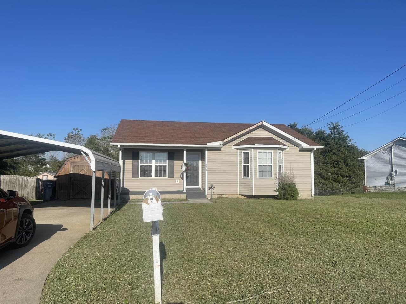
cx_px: 203
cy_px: 152
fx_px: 305
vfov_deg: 53.1
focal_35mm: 26
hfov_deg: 67.3
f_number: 1.6
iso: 32
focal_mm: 5.1
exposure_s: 1/5128
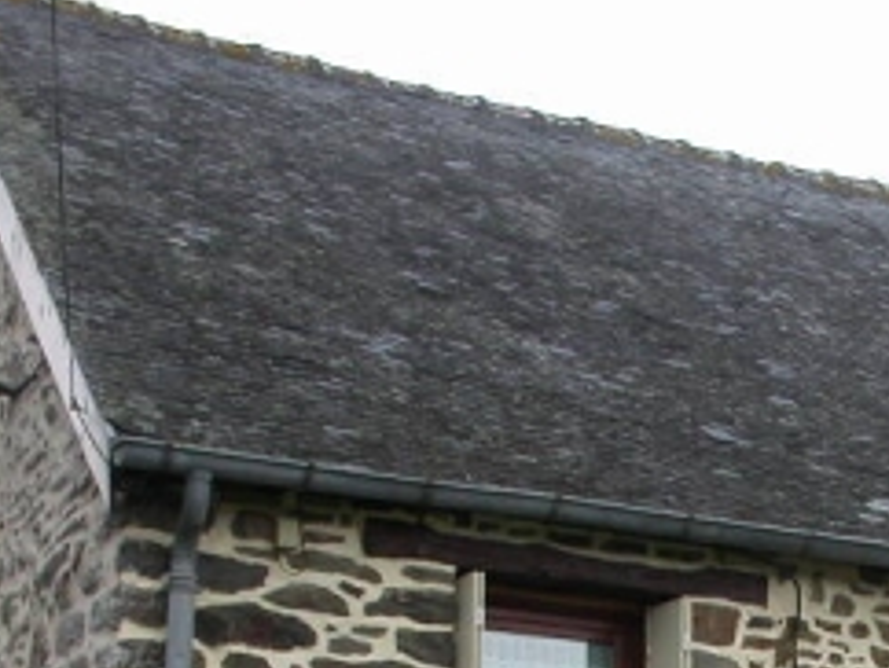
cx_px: 793
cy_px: 874
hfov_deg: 18.1
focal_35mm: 107
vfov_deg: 13.4
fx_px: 2751
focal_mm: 7.85
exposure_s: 1/188
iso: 100
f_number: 5.3
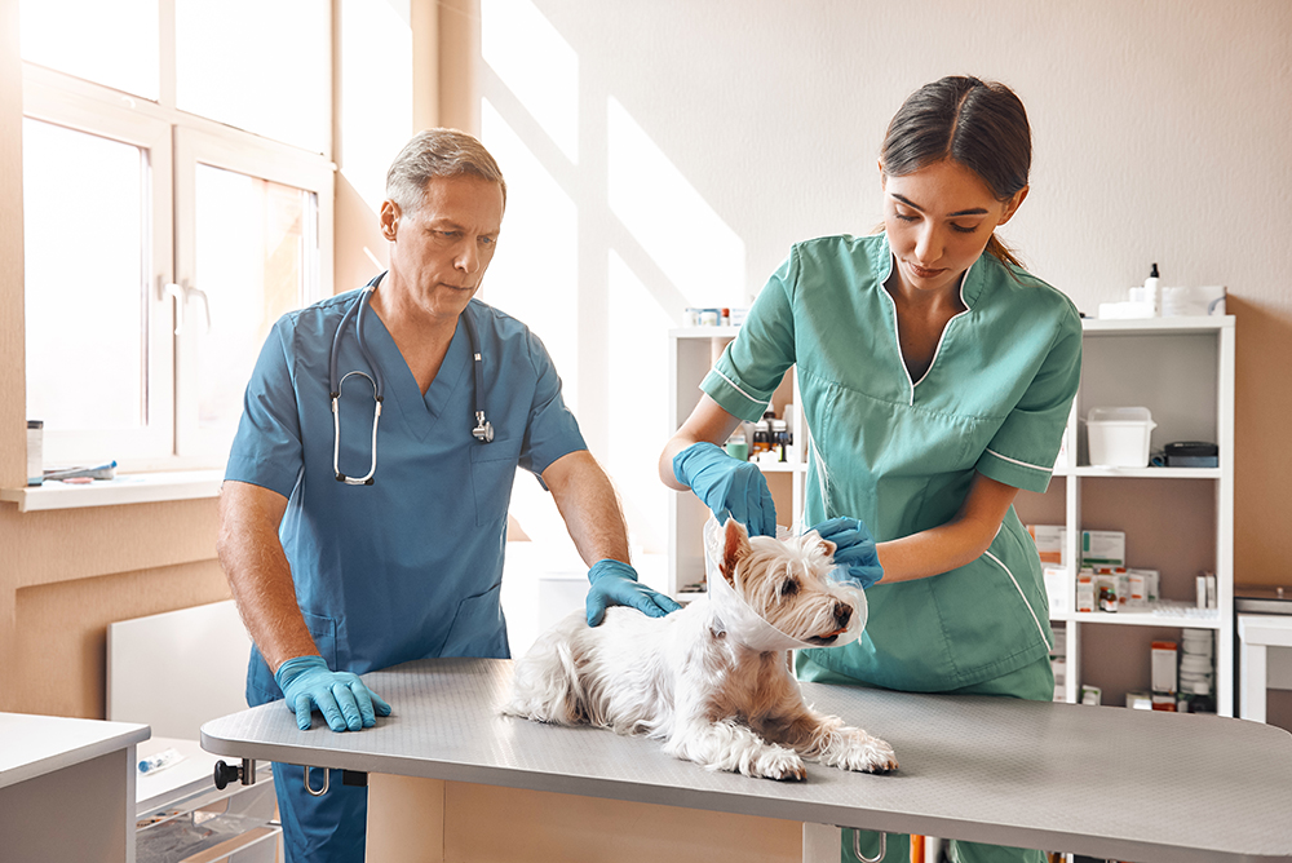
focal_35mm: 38
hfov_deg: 50.7
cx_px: 646
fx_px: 1365
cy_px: 432
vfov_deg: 35.1
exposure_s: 1/160
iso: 500
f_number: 4
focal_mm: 38
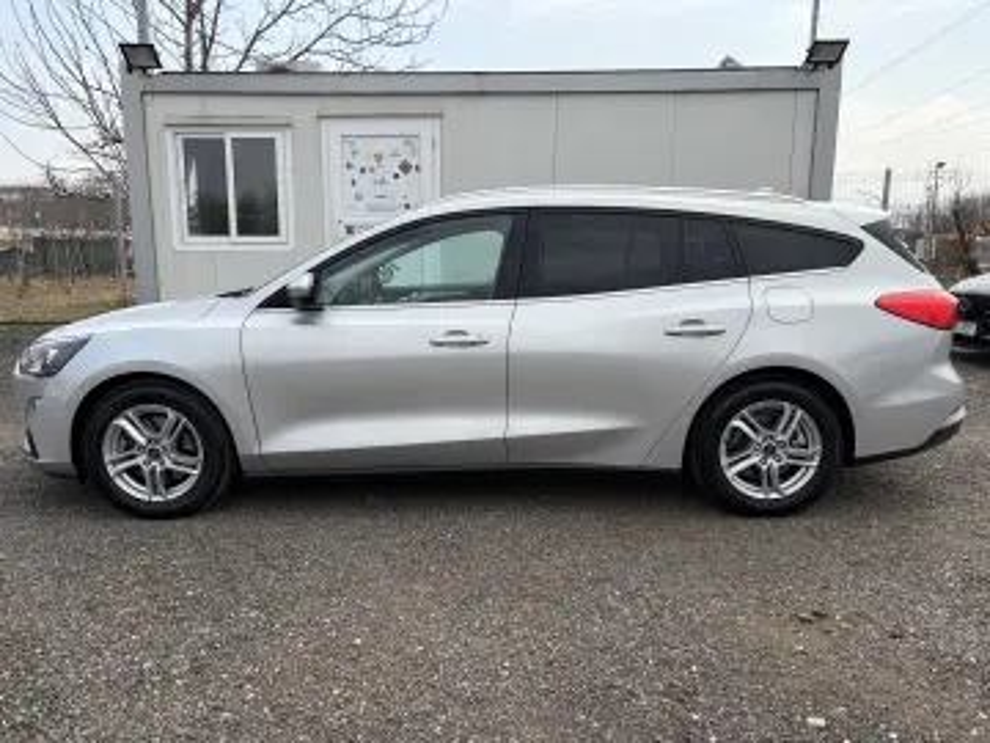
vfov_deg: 53.1
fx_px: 744
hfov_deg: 67.3
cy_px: 372
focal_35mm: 26
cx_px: 495
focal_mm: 5.96
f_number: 1.6
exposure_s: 1/2985
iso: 50
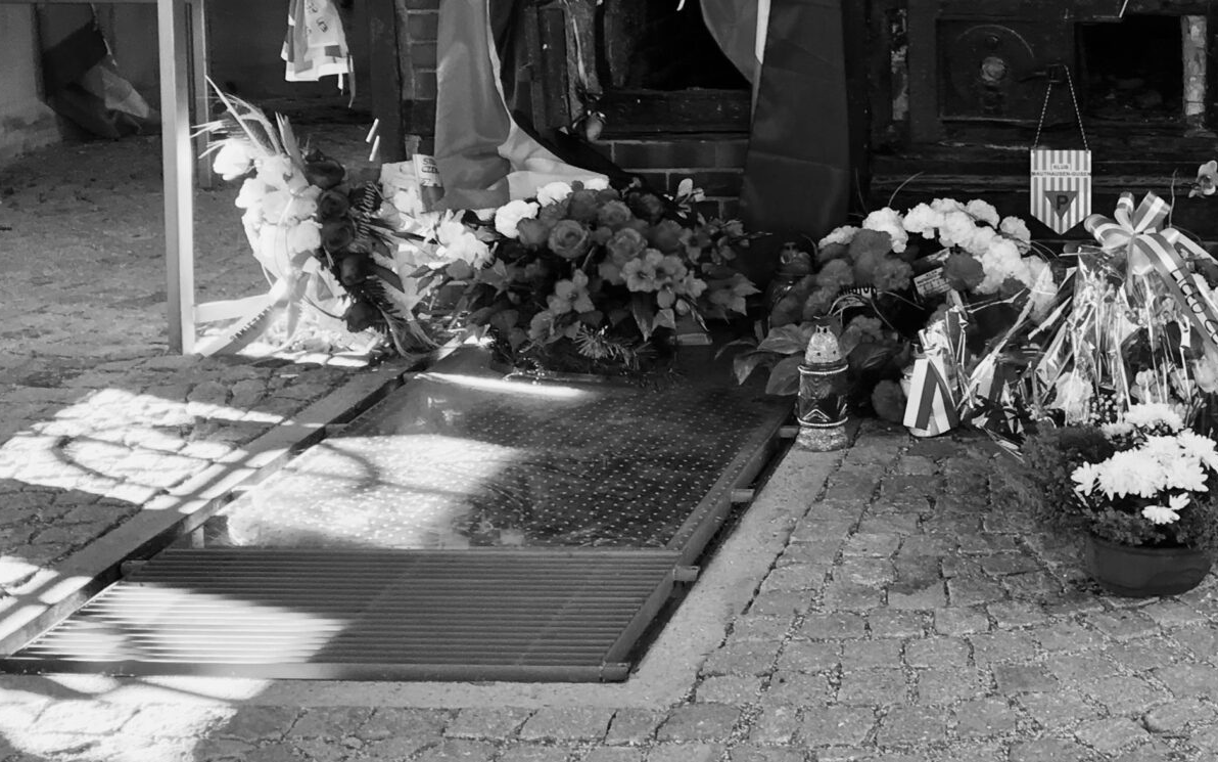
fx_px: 2191
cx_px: 1198
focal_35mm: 66
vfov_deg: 19.3
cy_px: 49
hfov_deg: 29.2
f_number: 2.2
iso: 32
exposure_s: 1/100
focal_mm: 4.15
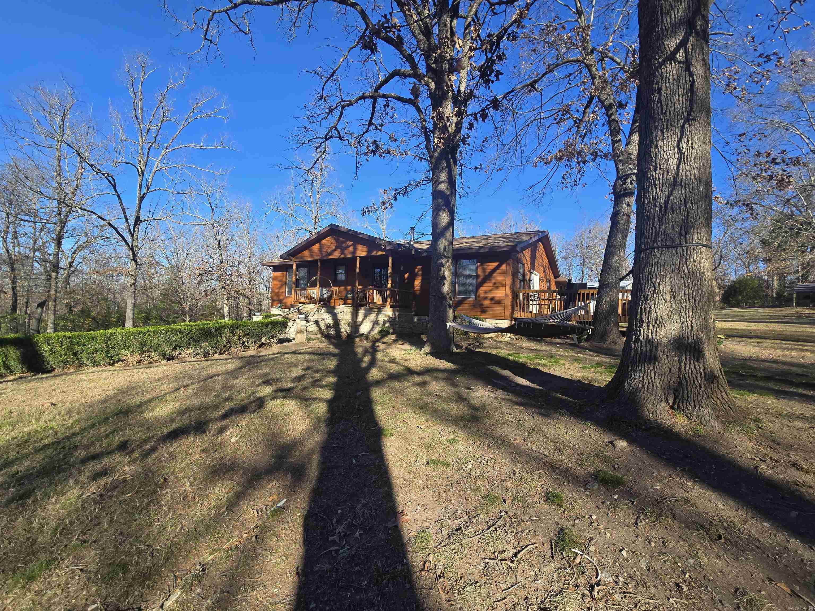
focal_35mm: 13
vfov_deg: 89.9
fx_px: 306
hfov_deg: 106.2
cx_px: 408
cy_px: 306
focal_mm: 2.2
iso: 50
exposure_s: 1/981
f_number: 2.2
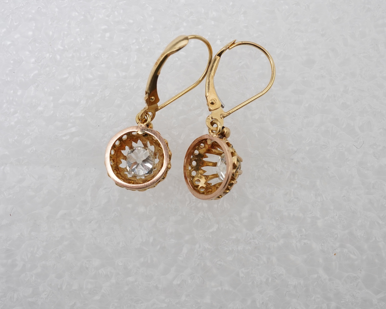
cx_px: 184
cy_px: 154
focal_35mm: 51
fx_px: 583
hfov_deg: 36.6
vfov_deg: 29.7
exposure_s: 1/125
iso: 500
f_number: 18
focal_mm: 30
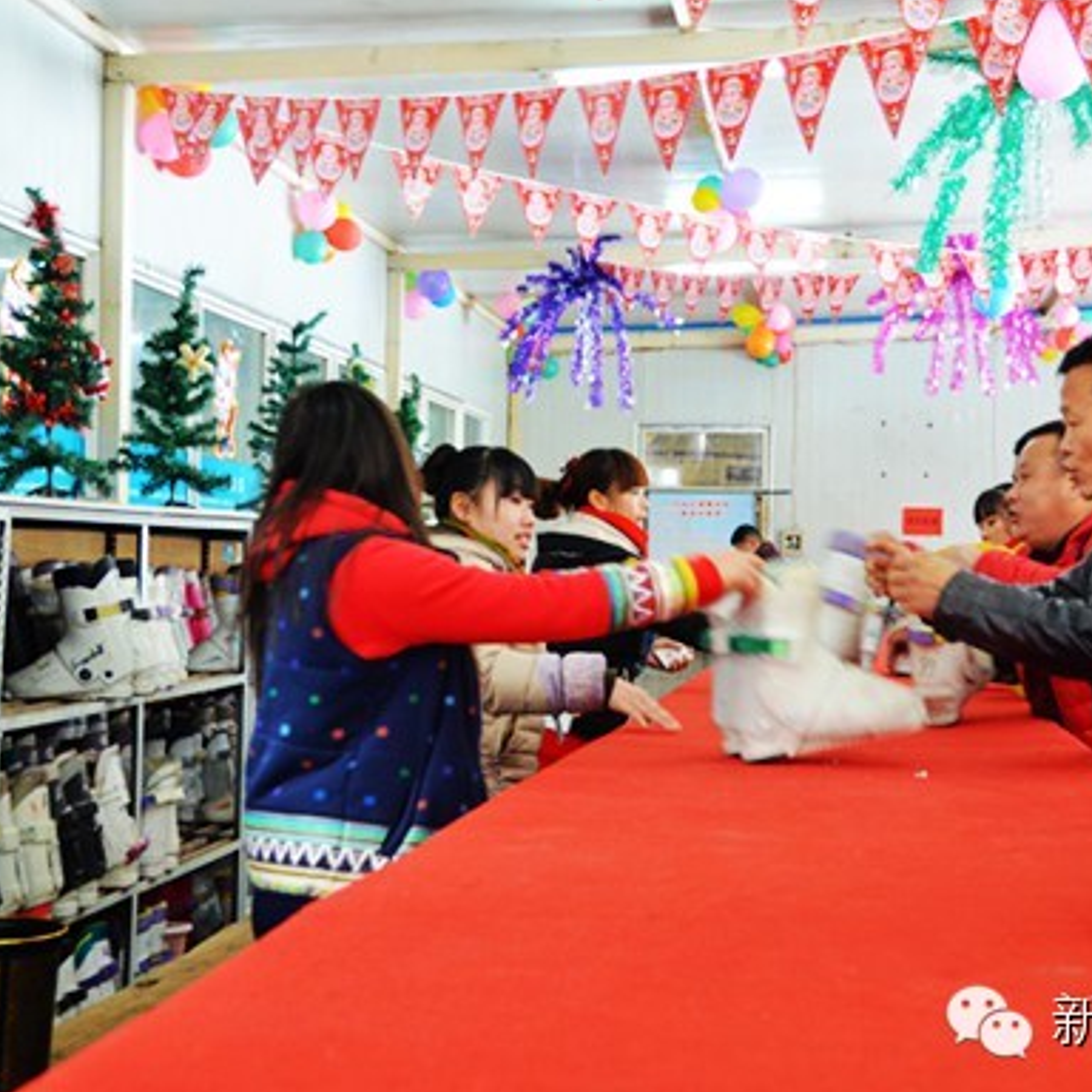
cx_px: 648
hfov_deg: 31.7
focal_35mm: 54
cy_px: 543
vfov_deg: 31.8
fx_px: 1915
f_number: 4
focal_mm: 27
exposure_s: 1/45
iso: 800
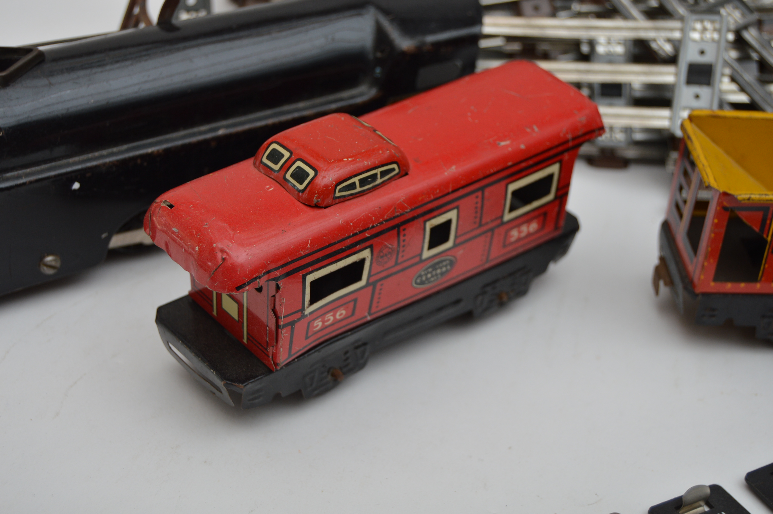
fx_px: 1352
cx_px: 386
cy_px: 257
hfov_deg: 31.9
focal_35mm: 63
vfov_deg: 21.5
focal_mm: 42
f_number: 5
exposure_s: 1/160
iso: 200
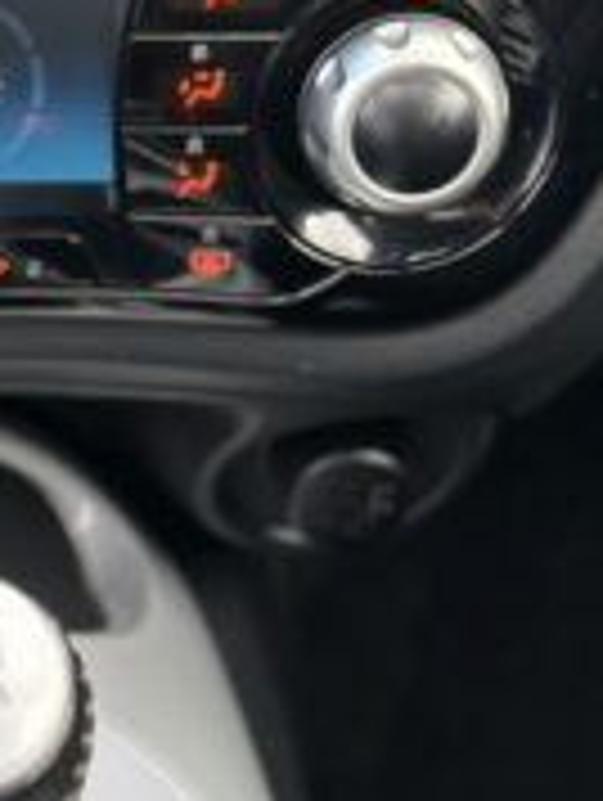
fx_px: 3939
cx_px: -97
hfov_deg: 8.7
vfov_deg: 11.4
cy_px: -140
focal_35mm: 170
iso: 64
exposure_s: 1/121
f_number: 1.78
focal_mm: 6.86
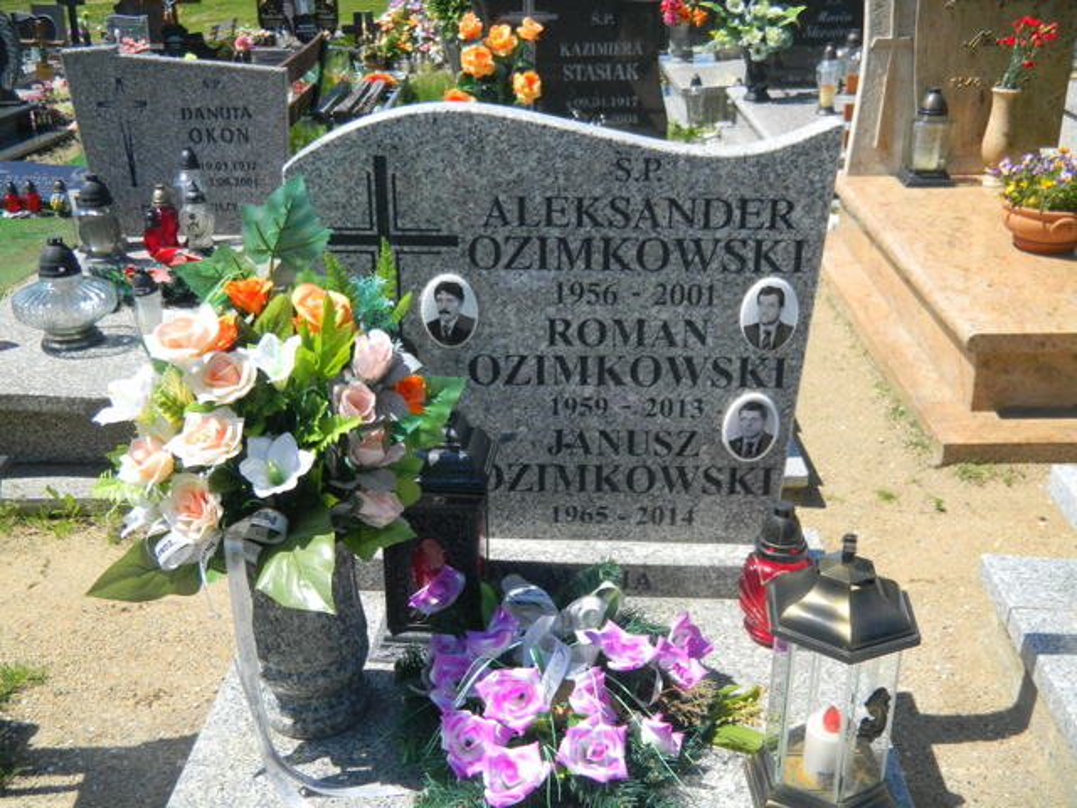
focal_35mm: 38
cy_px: 404
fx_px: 1182
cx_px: 538
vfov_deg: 37.7
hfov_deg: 49.0
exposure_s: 1/127
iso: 80
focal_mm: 6.9
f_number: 8.1
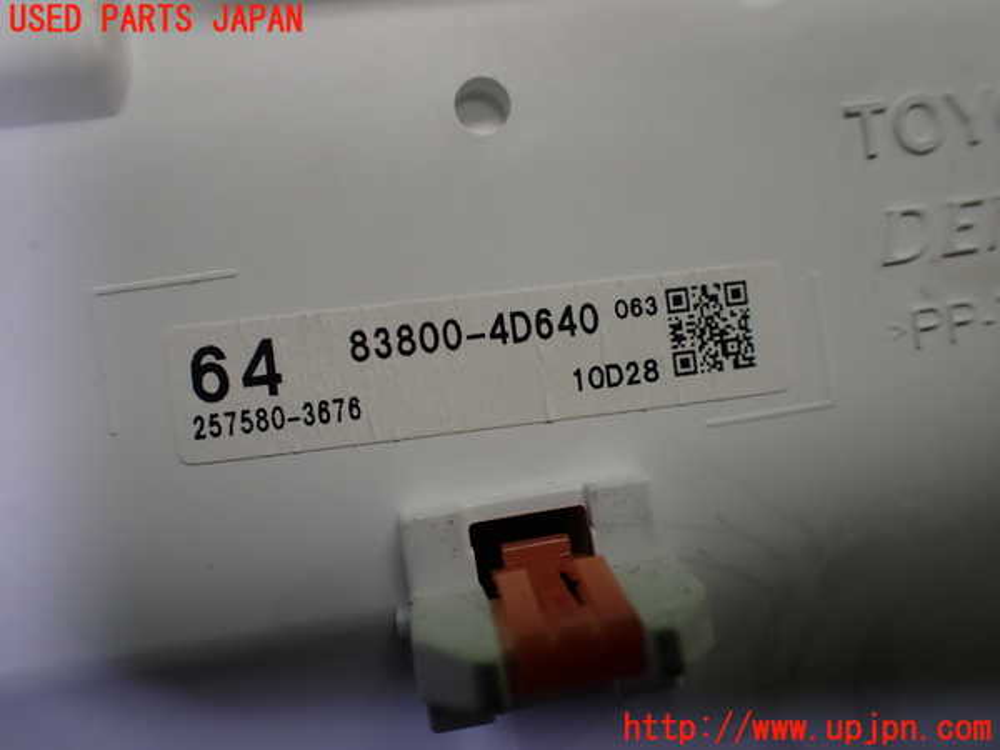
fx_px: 867
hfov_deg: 60.0
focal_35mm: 30
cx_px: 500
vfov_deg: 46.8
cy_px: 375
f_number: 2.3
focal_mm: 5.4
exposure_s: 1/125
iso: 125
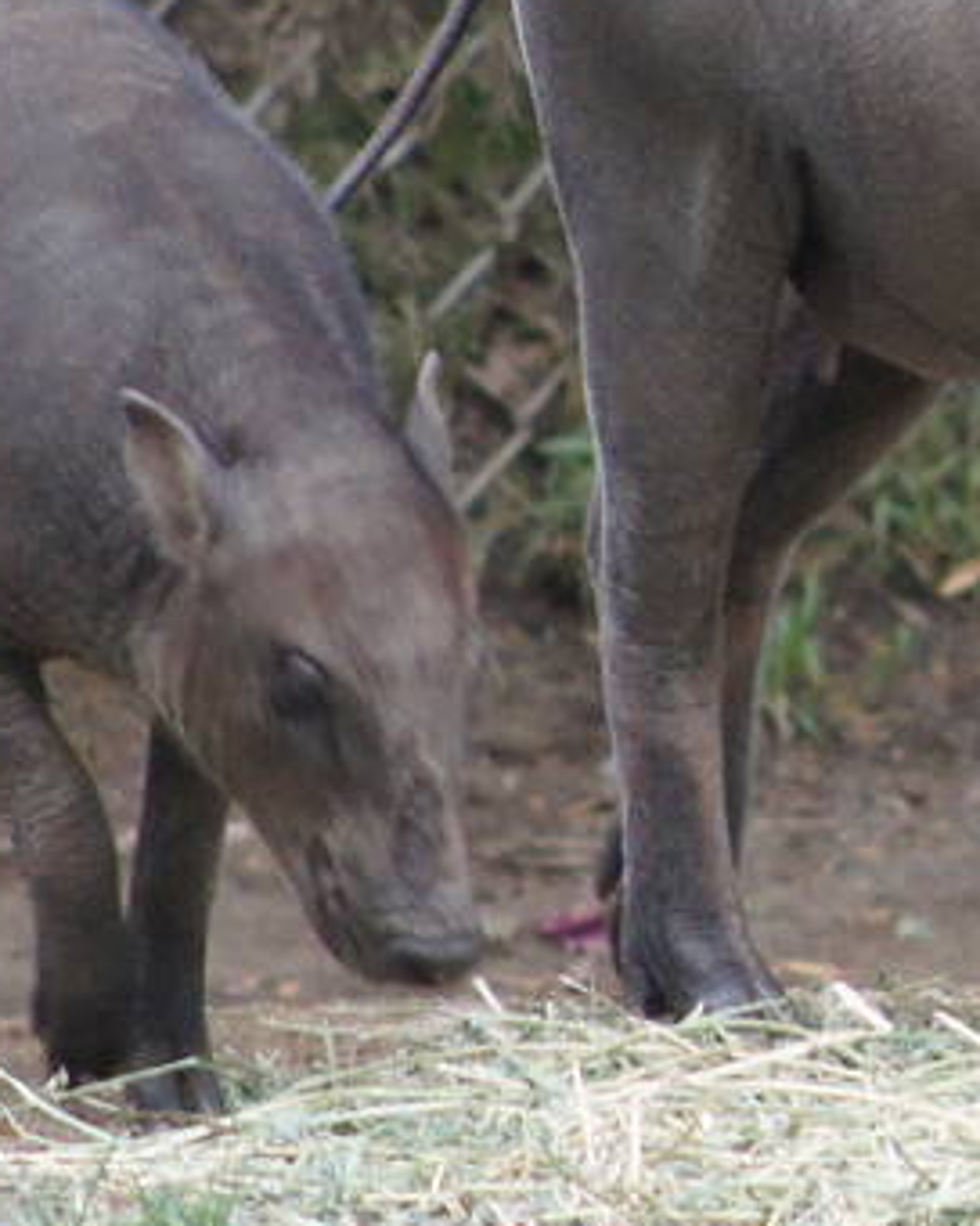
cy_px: 175
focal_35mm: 1324
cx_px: 1683
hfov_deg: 1.2
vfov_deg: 1.5
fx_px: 48002
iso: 1600
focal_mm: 200
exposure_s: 1/160
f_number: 5.6
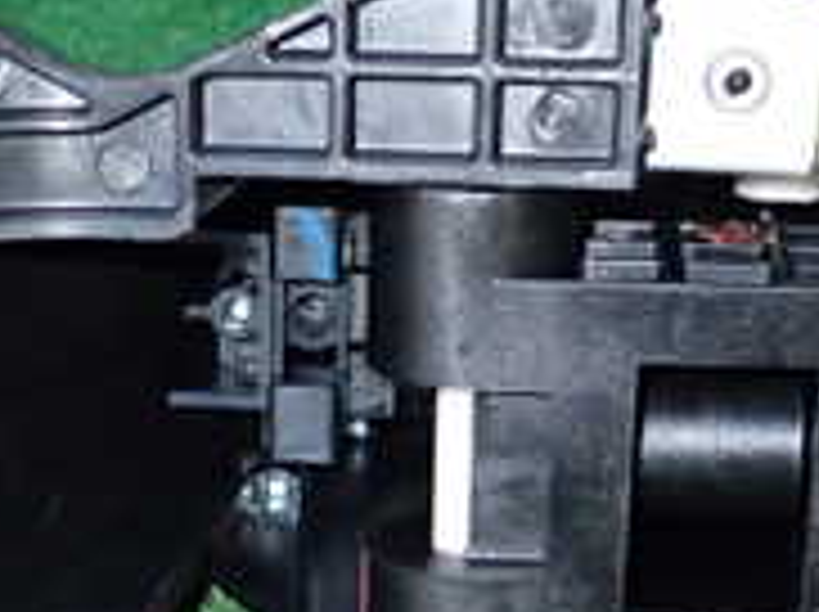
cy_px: 572
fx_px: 2339
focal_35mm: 99
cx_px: 266
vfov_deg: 14.7
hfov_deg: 19.8
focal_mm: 5.4
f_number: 6.3
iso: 500
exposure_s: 1/30
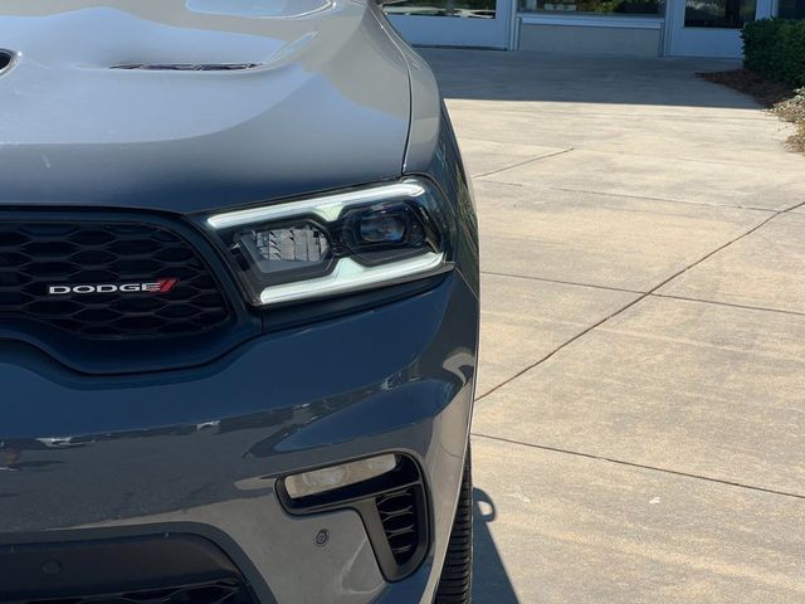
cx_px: 402
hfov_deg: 25.3
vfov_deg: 19.1
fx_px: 1791
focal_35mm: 77
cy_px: 302
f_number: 2.8
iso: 32
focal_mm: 9
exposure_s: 1/677
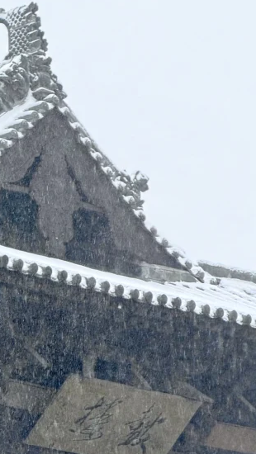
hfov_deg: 4.2
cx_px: -130
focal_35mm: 285
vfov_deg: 7.5
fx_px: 3434
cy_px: 537
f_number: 2.8
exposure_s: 1/121
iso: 100
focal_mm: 16.89
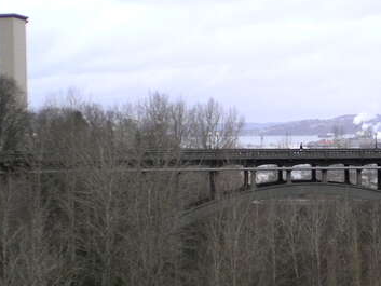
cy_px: 178
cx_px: 301
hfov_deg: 22.5
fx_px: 947
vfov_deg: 17.2
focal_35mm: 86
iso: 50
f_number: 3.1
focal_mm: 6.3
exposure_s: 1/186
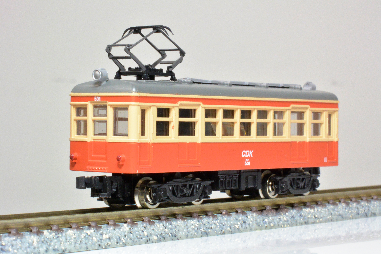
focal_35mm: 108
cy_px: 127
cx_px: 190
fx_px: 1143
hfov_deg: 18.9
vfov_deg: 12.7
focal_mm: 40
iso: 800
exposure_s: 1/4
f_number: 25
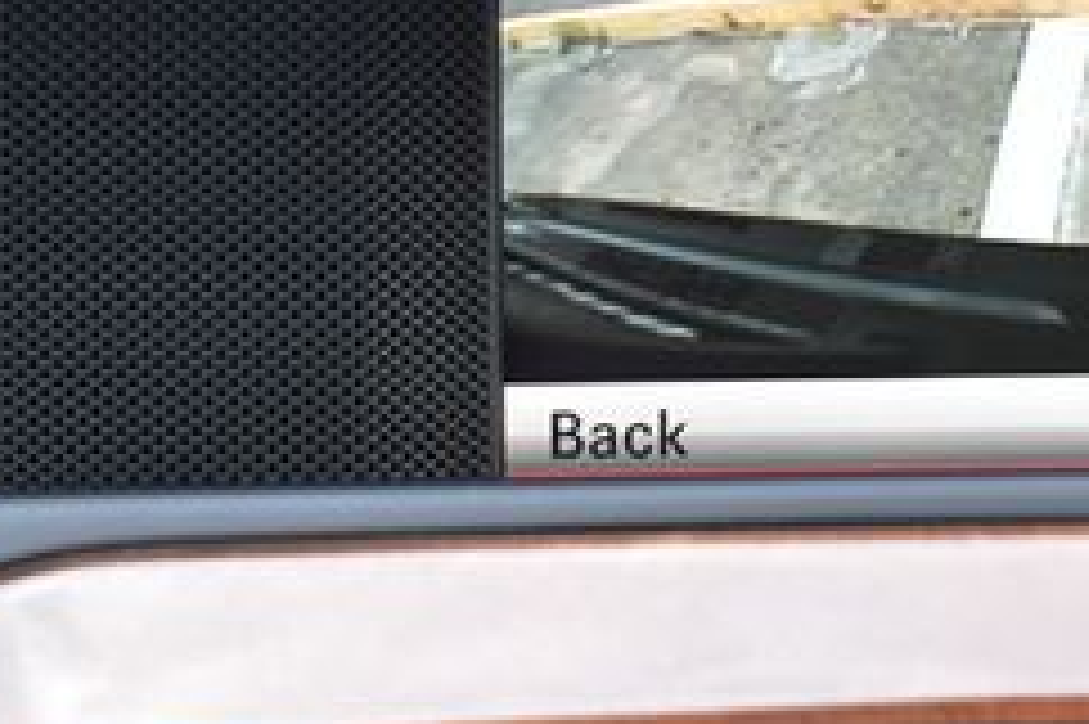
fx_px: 4564
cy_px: -4
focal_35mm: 151
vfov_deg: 9.0
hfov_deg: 13.4
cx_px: 1161
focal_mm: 38
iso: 400
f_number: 7.1
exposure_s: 1/25
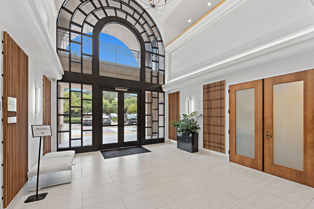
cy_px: 104
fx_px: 122
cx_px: 157
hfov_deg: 104.3
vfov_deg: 81.2
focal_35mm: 14
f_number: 8
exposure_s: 1/15
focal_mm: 14
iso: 400
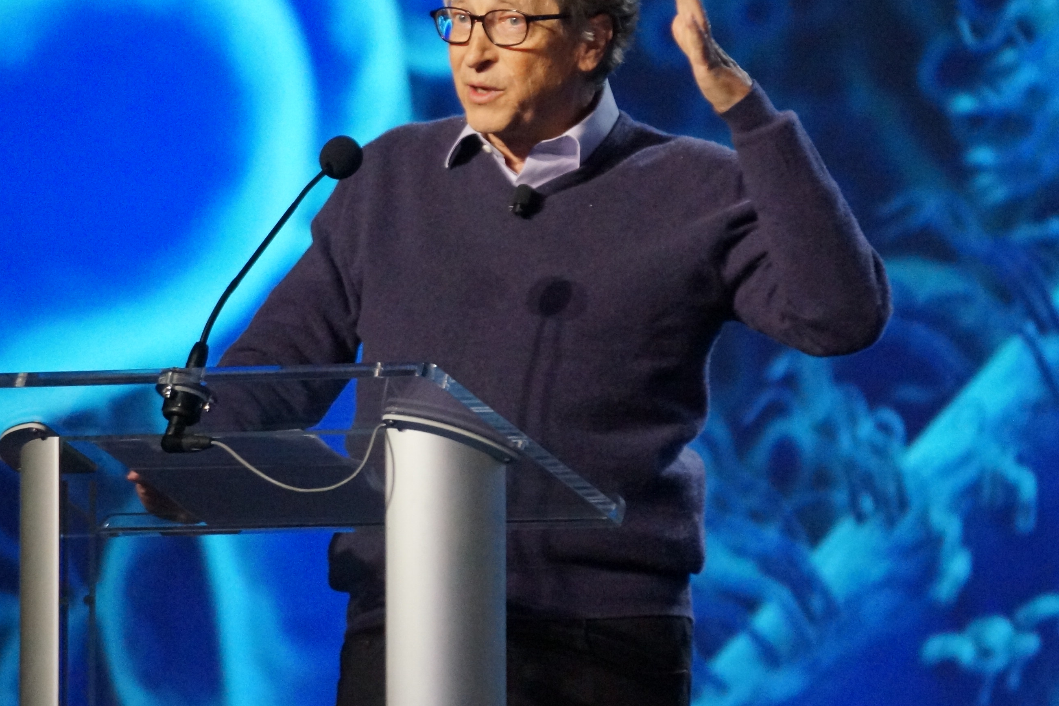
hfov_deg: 3.3
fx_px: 18118
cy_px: 299
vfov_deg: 2.2
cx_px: 547
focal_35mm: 616
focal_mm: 300
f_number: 5.6
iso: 3200
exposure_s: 1/160
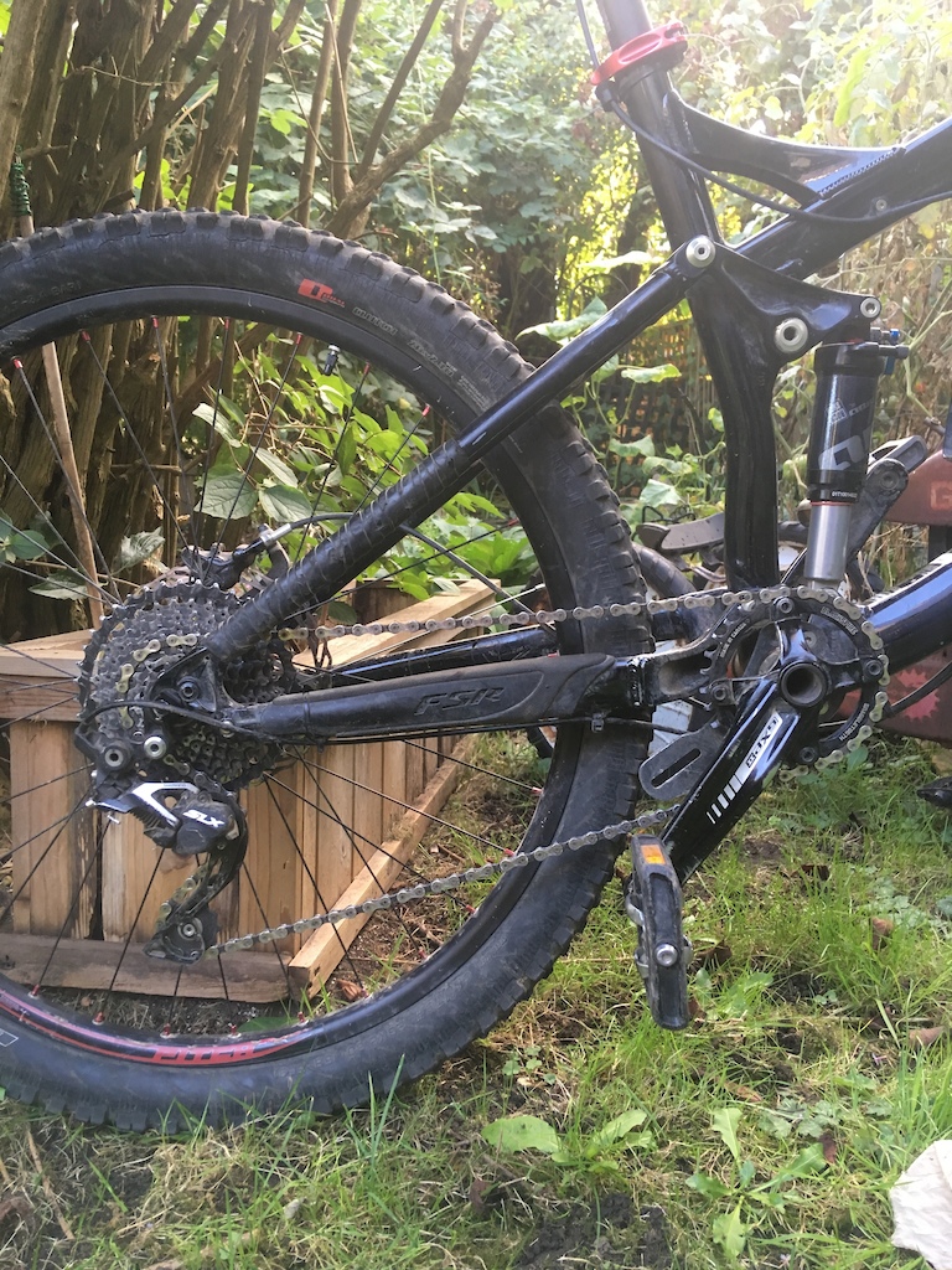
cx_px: 476
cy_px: 635
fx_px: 1063
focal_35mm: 29
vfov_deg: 61.7
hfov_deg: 48.2
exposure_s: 1/30
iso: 100
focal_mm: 4.15
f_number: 2.2
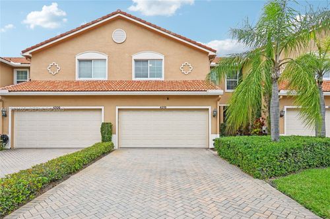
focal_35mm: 20
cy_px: 110
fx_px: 188
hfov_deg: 82.6
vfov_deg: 60.6
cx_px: 165
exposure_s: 1/800
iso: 1250
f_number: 8
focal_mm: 20.5
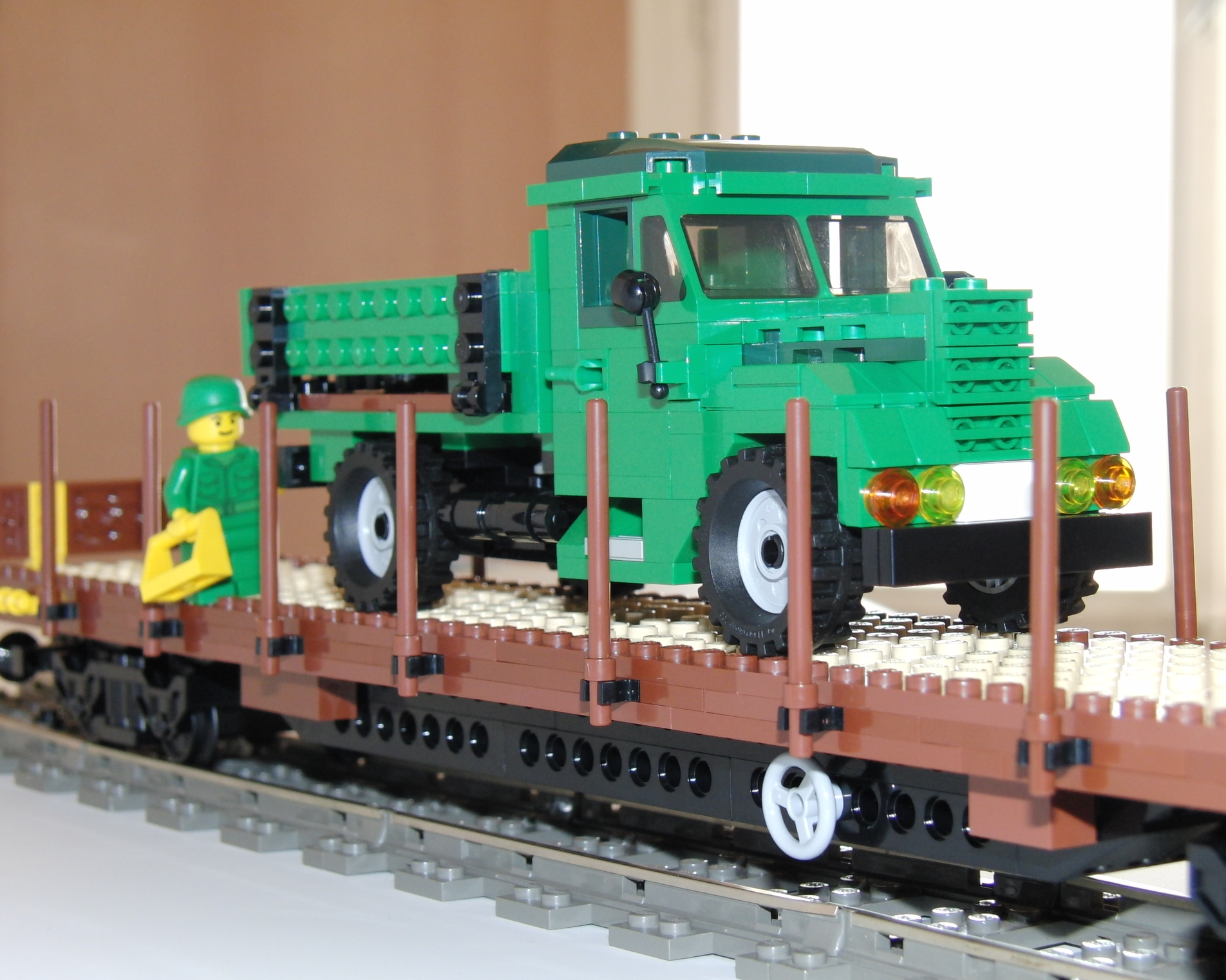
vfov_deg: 18.3
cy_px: 488
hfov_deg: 22.7
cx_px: 650
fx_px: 3048
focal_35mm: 84
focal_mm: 16.3
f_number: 4.1
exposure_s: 1/80
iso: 200
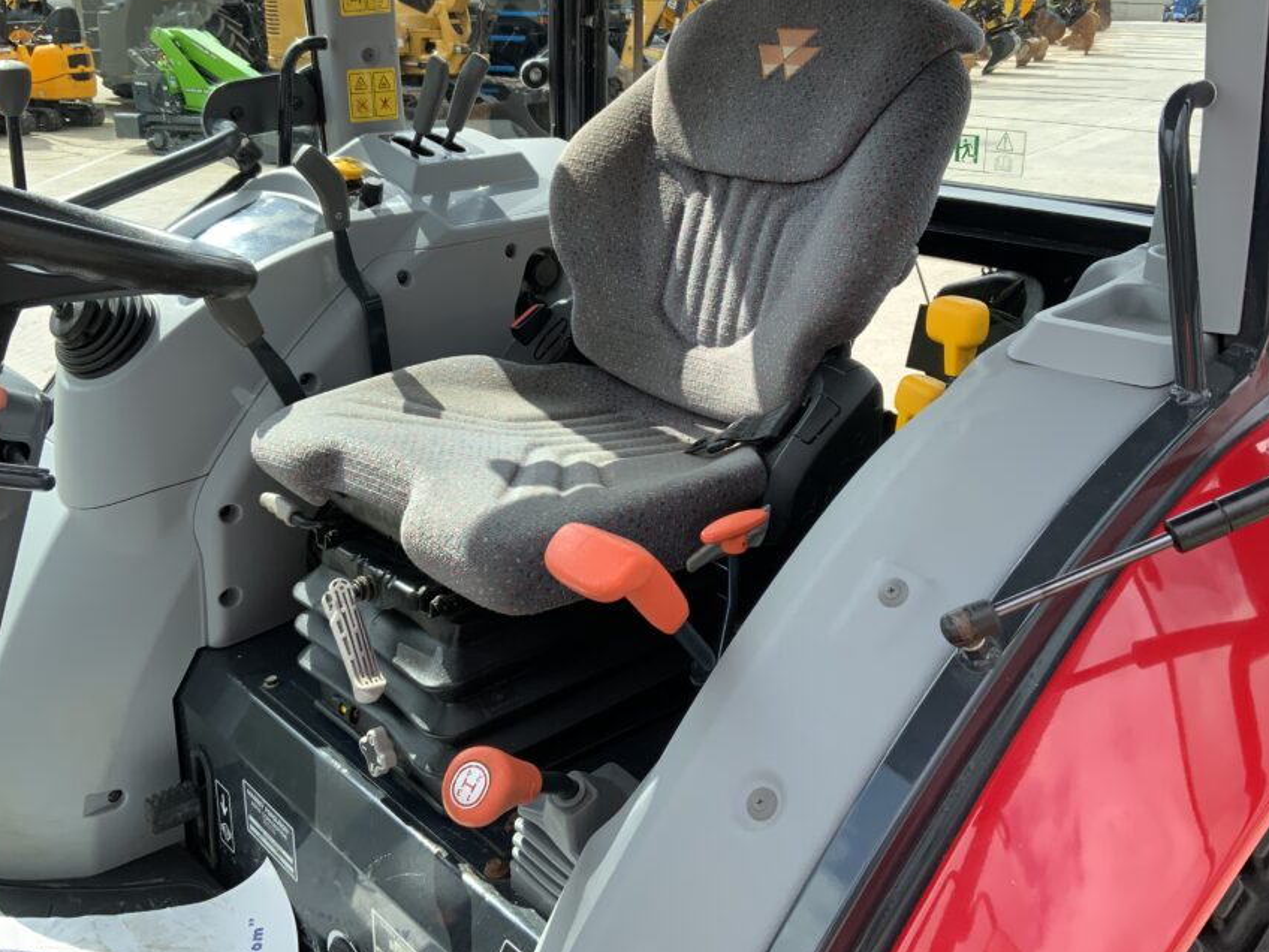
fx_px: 1283
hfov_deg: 52.6
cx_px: 633
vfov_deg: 40.6
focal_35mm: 35
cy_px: 407
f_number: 1.8
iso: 16
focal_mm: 3
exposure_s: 1/432
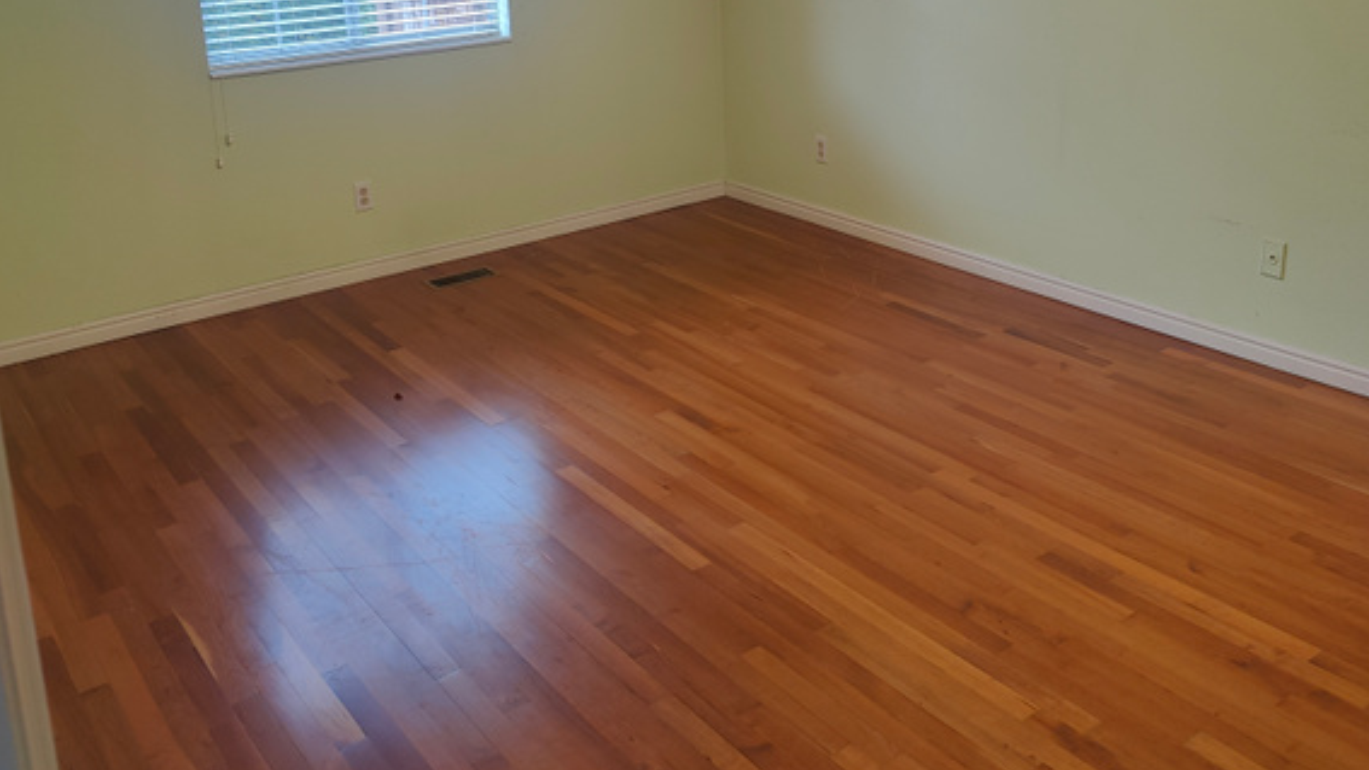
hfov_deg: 58.0
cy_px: 104
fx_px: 1234
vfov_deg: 33.2
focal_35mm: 34
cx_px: 695
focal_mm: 6.06
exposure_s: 1/60
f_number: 1.8
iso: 100
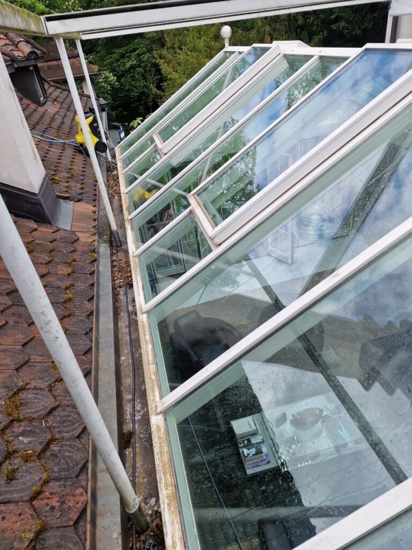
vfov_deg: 73.9
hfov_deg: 58.9
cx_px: 206
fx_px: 365
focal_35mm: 23
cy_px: 275
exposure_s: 1/584
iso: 50
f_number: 1.8
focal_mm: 6.4
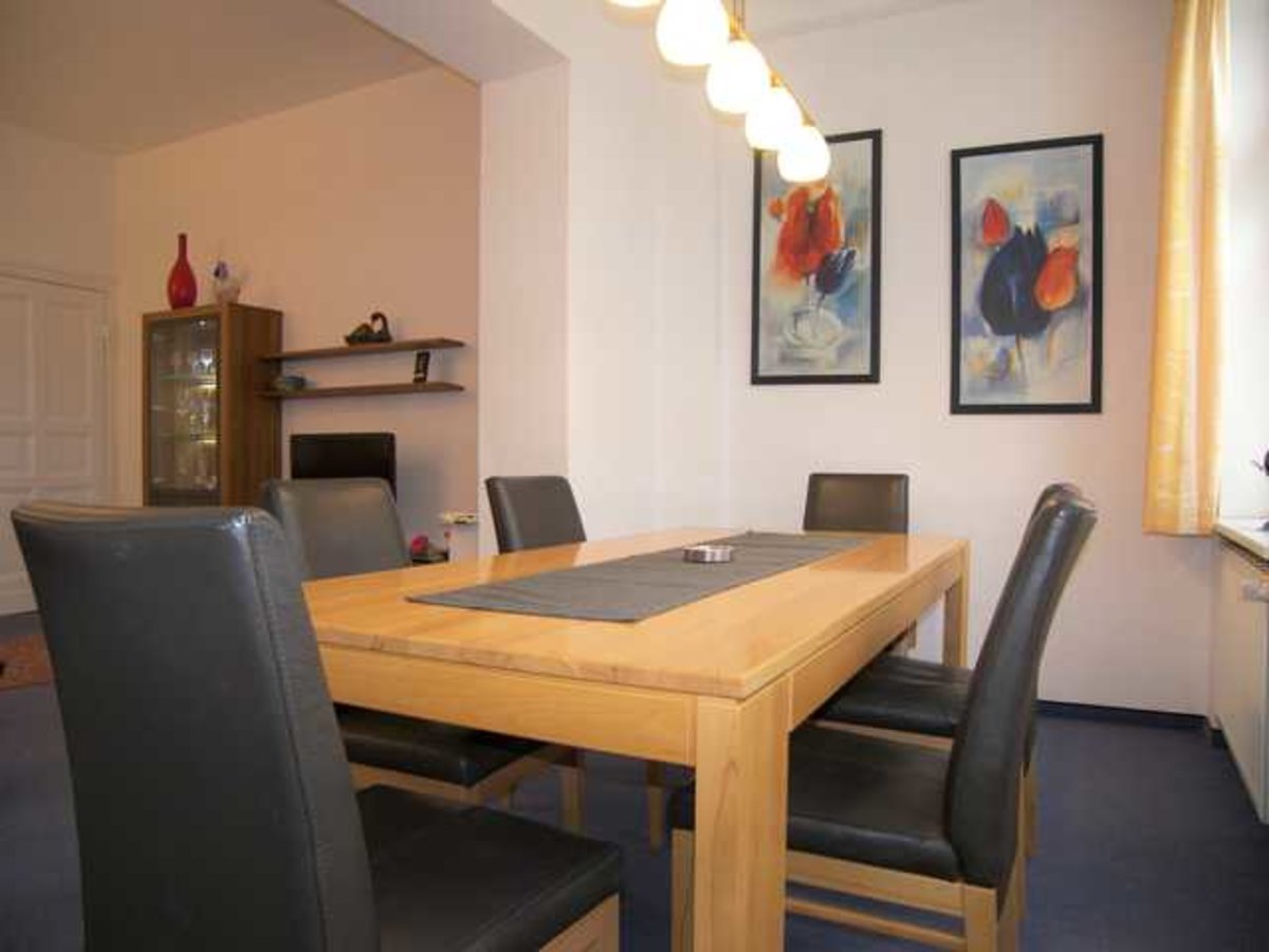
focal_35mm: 24
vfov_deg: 56.8
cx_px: 634
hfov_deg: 71.6
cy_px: 476
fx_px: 880
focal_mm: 5
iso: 100
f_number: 2.8
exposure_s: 1/30
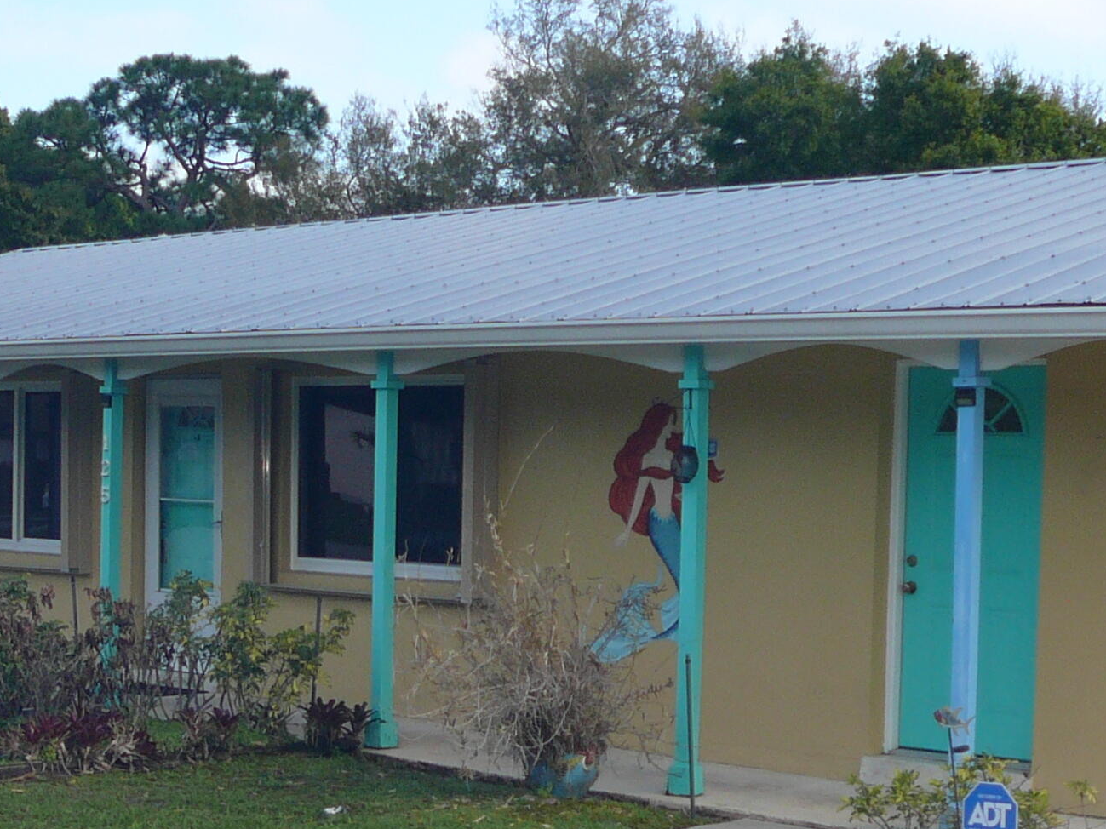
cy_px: 600
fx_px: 2204
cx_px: 702
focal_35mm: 69
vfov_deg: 21.2
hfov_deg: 28.0
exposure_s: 1/500
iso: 80
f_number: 2.8
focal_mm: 5.2
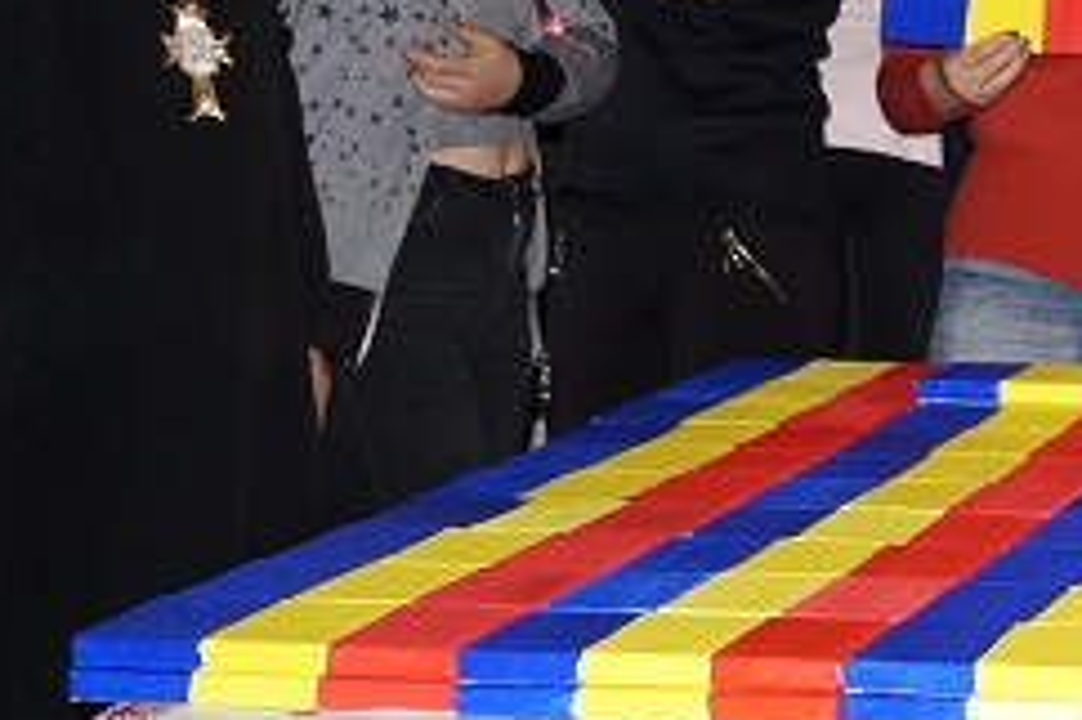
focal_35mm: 134
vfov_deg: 10.2
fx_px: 4025
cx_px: 2231
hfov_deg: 13.1
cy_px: 89
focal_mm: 18
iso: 640
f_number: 3.5
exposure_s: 1/100
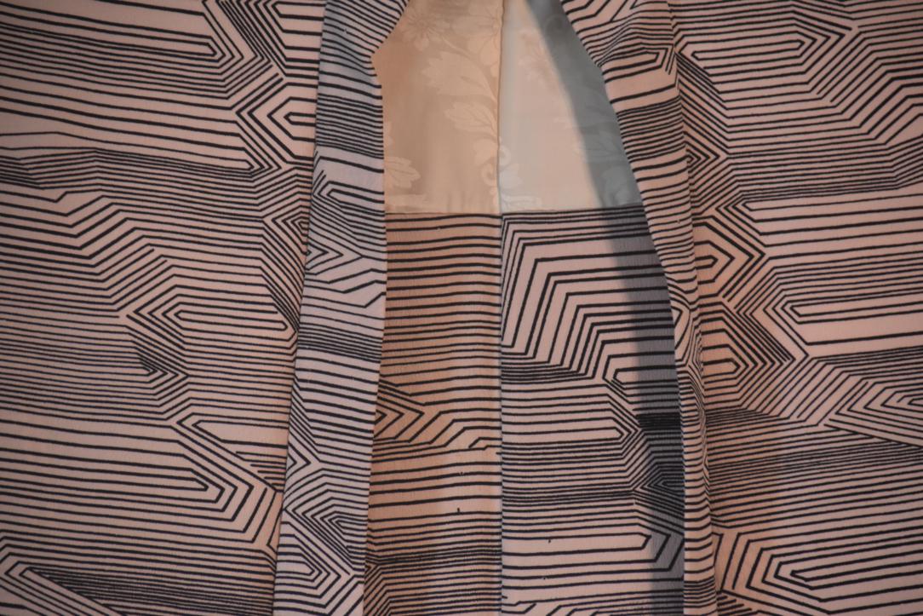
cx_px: 462
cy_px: 308
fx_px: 9615
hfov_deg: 5.5
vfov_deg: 3.7
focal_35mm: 375
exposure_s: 1/125
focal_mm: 250
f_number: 6.3
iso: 1000
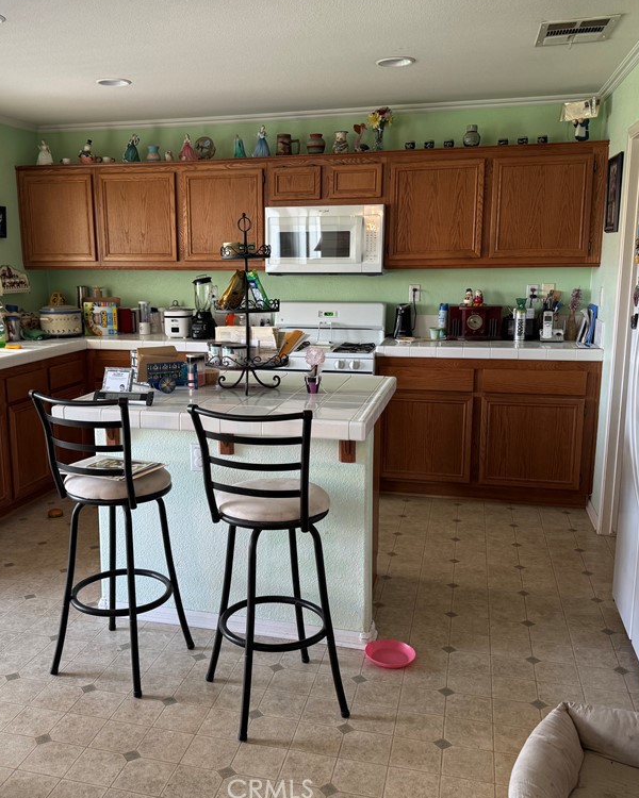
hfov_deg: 45.5
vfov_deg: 55.7
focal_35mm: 32
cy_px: 396
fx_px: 756
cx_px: 256
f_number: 1.78
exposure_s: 1/60
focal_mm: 6.76
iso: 160
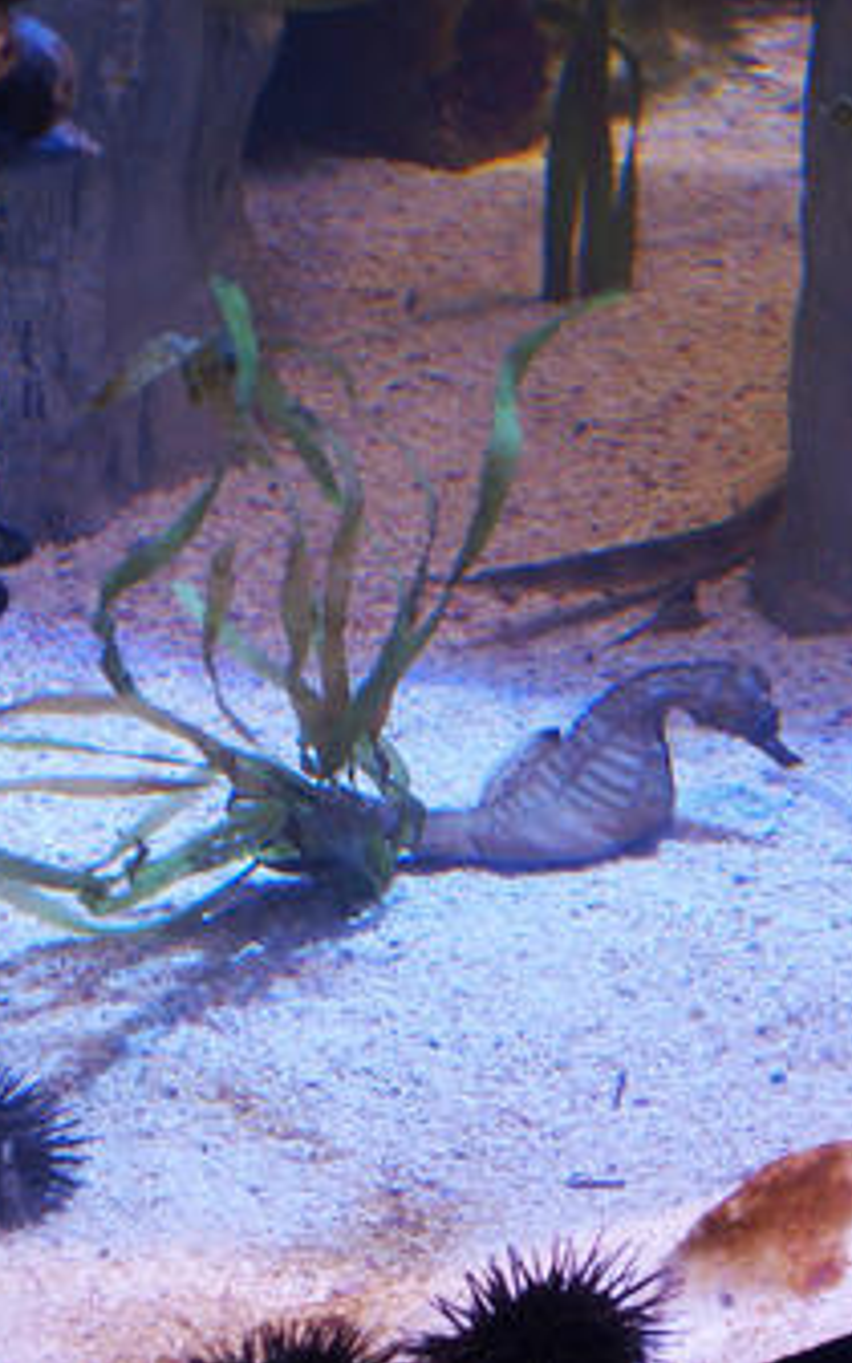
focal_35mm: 108
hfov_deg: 12.1
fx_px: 4012
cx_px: 499
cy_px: 682
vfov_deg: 19.3
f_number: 2.8
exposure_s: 1/80
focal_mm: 16.1
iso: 400
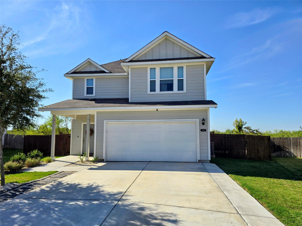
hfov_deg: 73.9
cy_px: 113
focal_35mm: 23
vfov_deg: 58.9
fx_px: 201
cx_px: 151
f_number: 1.7
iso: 12
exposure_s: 1/1036
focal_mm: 6.3
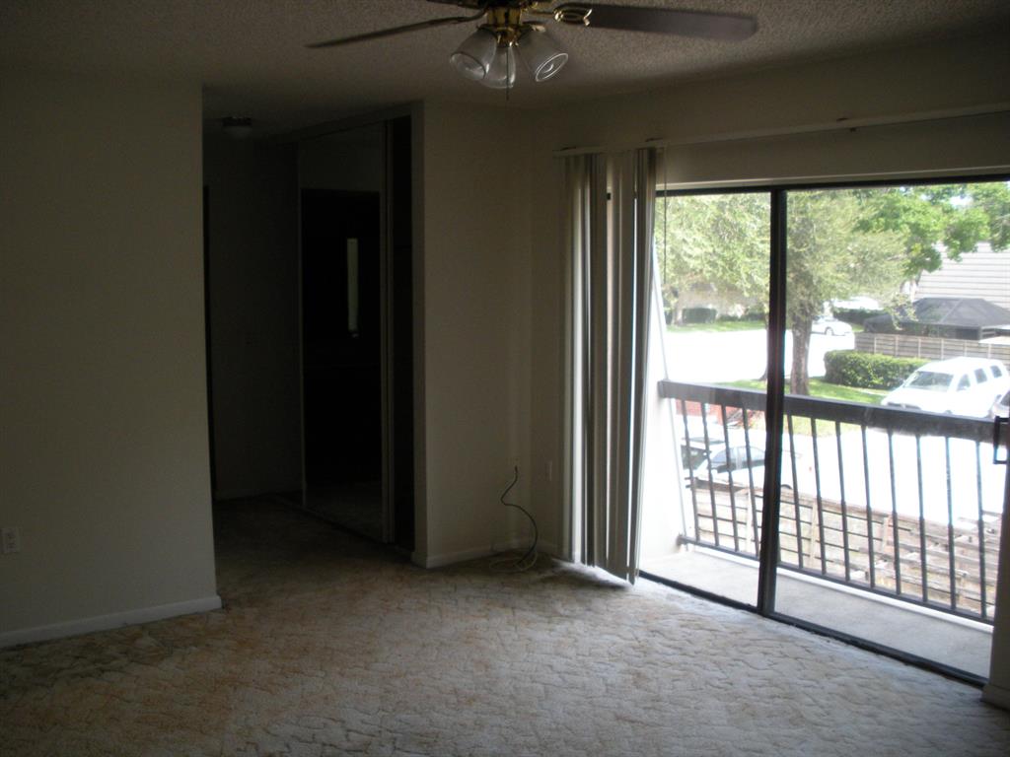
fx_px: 1050
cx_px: 505
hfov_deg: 51.4
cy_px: 378
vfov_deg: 39.7
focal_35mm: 36
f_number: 3.5
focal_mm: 6.3
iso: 141
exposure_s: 1/69.1
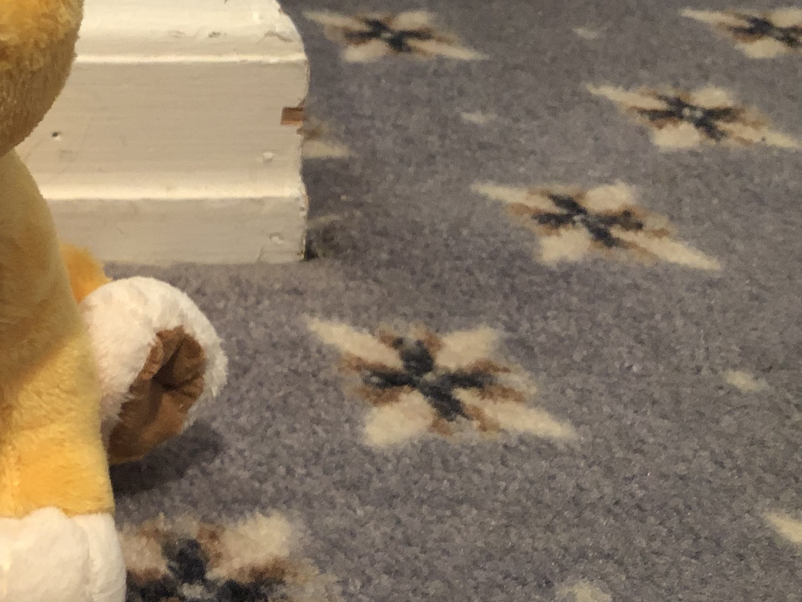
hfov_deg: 26.0
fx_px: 1552
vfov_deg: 21.7
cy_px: 140
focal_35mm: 67
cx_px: -149
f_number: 1.8
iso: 80
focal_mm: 3.99
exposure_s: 1/6
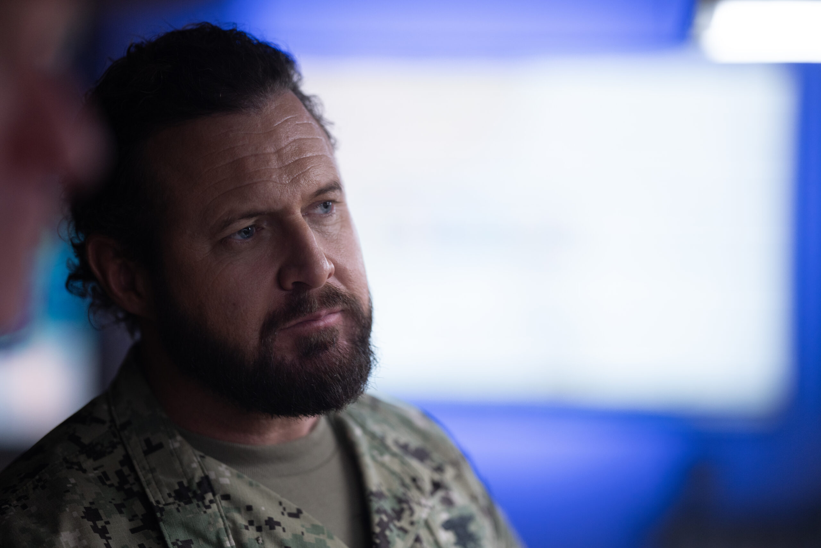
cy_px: 274
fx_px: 3079
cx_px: 410
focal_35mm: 135
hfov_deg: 15.2
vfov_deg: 10.2
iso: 1250
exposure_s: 1/160
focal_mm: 135
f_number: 1.8
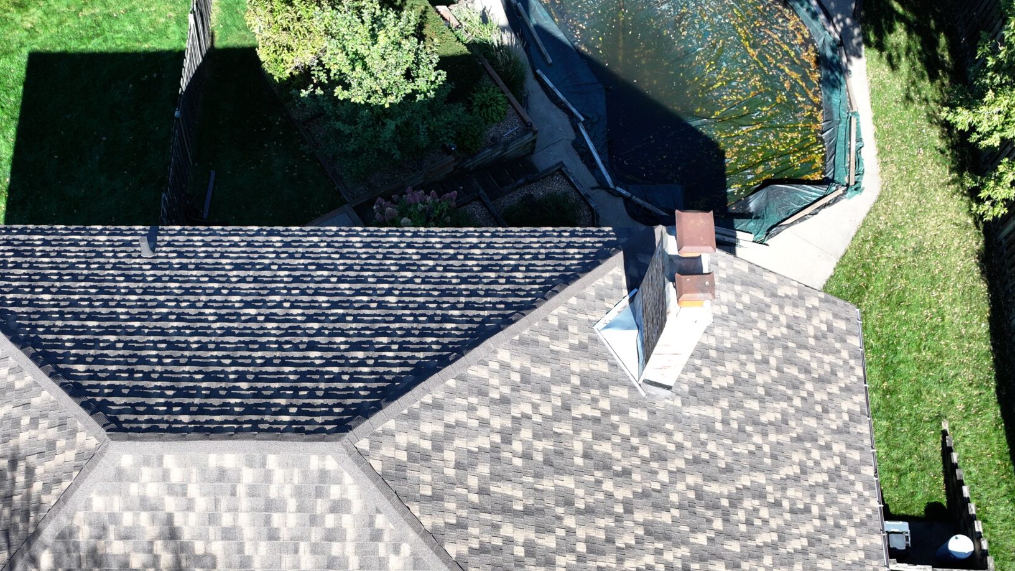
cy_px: 537
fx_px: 1103
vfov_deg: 27.7
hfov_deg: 49.2
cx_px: 422
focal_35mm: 41
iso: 110
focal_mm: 12.29
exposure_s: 1/640
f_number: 2.8
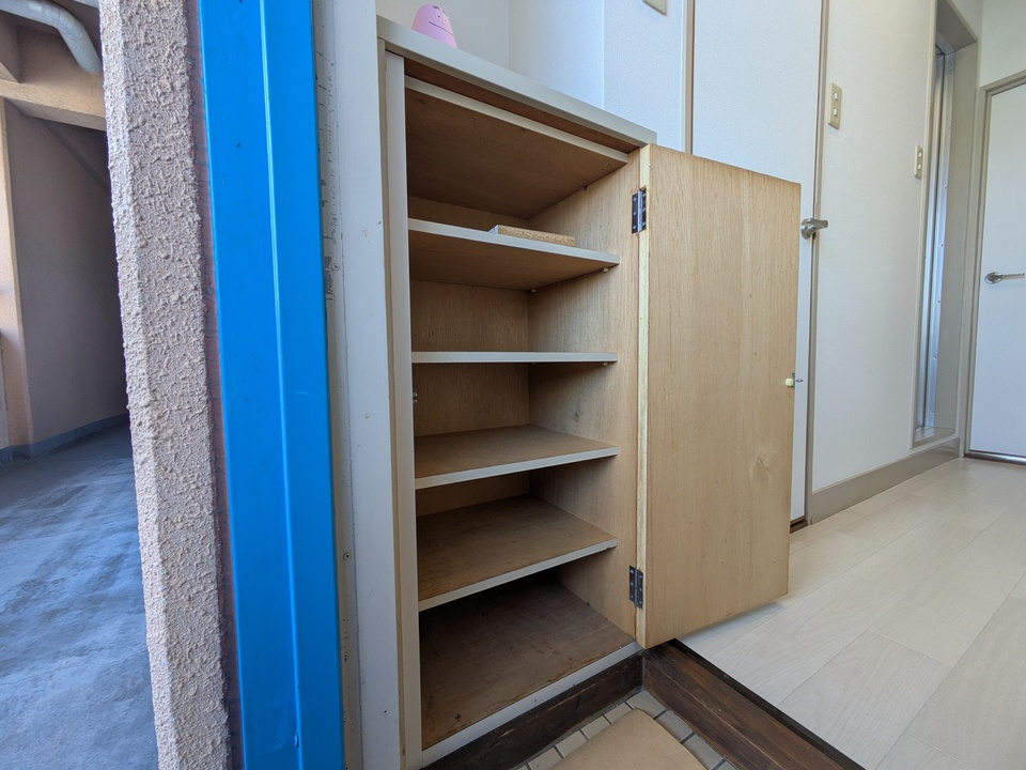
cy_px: 385
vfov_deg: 85.7
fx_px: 415
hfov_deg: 102.1
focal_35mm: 14
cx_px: 513
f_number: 2.2
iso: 45
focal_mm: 1.83
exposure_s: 1/60
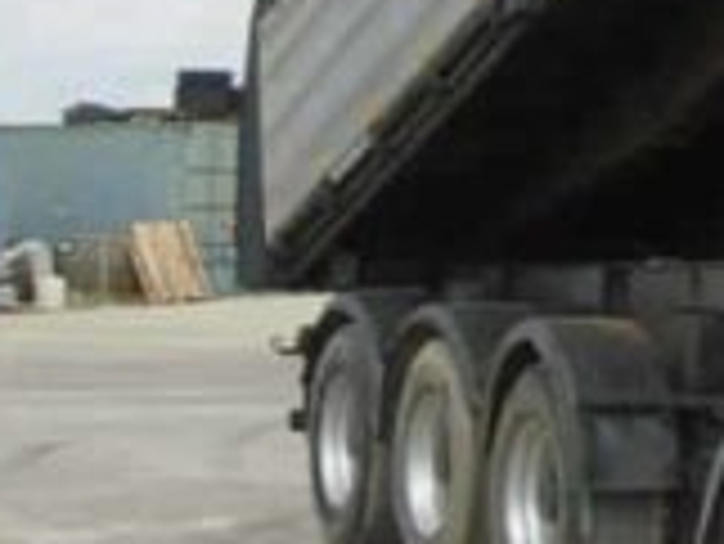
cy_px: 58
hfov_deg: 13.1
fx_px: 2700
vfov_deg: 11.4
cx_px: 1461
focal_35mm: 129
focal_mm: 4.6
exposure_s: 1/250
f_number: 8
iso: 100
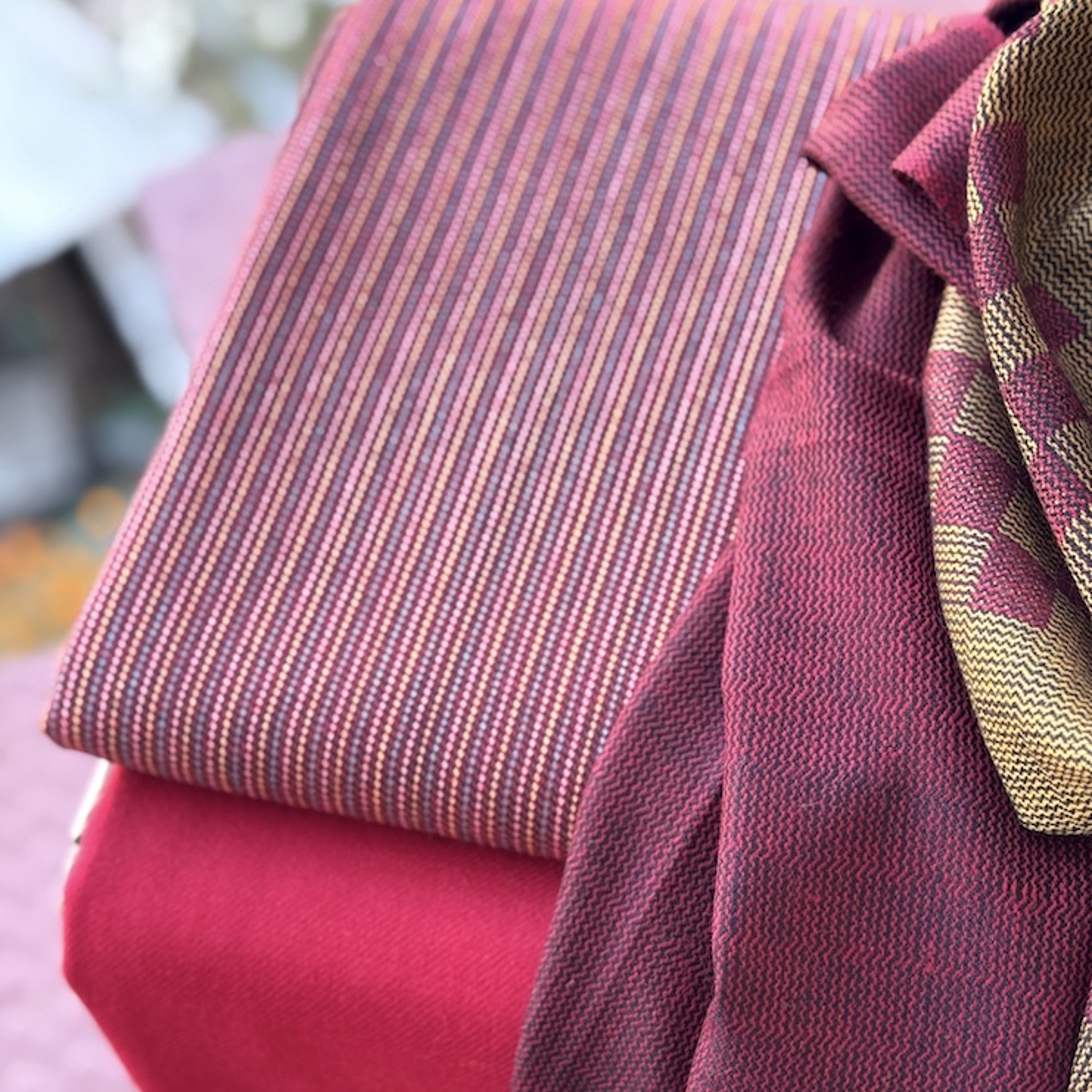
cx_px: 547
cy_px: 637
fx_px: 2034
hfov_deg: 30.0
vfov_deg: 30.0
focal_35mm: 57
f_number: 1.78
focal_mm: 6.76
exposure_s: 1/116
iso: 100
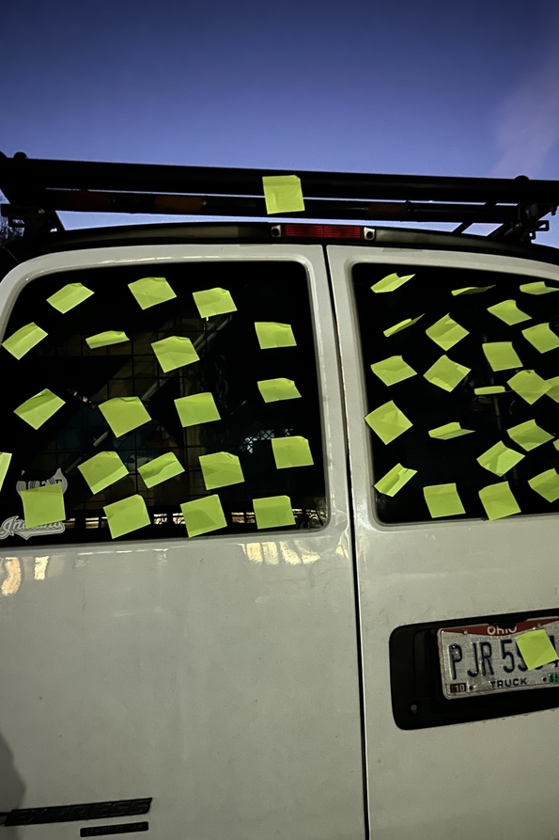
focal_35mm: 31
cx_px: 351
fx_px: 722
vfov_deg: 60.1
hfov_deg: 42.0
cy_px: 472
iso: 1000
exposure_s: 1/5
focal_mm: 5.7
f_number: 1.5
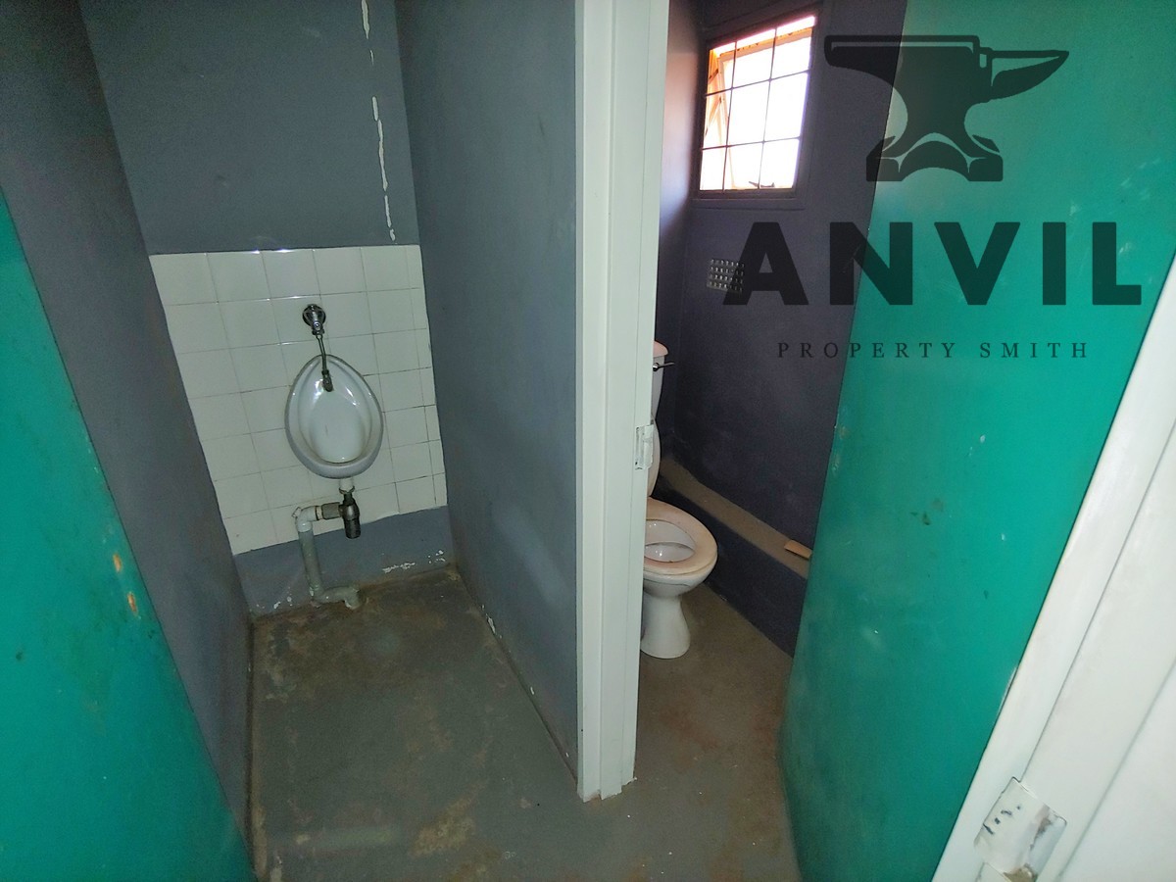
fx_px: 544
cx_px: 588
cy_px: 441
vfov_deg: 78.1
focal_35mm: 16
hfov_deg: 94.5
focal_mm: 2.18
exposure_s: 1/14
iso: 200
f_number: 1.9
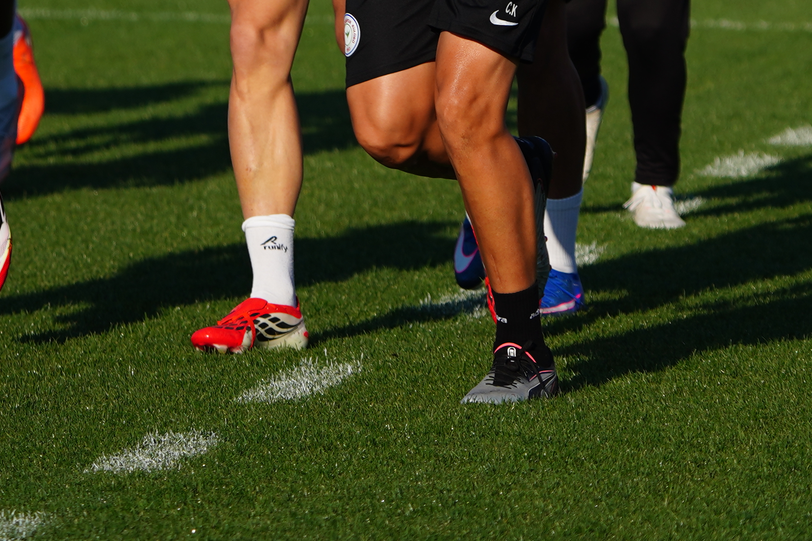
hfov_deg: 2.4
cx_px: 585
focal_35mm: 867
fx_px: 19554
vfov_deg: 1.6
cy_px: -328
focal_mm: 261
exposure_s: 1/800
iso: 125
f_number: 5.6
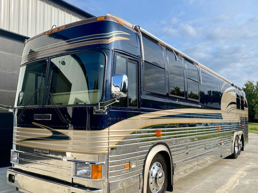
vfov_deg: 45.3
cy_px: 111
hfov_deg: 58.4
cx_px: 128
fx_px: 231
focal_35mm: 31
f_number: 1.8
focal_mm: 4.25
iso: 32
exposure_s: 1/2105
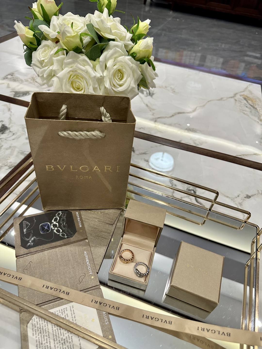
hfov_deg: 56.8
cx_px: 131
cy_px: 174
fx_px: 242
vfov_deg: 71.6
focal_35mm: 24
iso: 160
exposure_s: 1/100
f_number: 1.78
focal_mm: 6.86
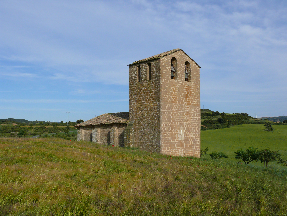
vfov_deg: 40.7
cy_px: 108
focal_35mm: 35
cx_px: 144
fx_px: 290
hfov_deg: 52.6
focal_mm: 7.4
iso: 100
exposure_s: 1/640
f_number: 5
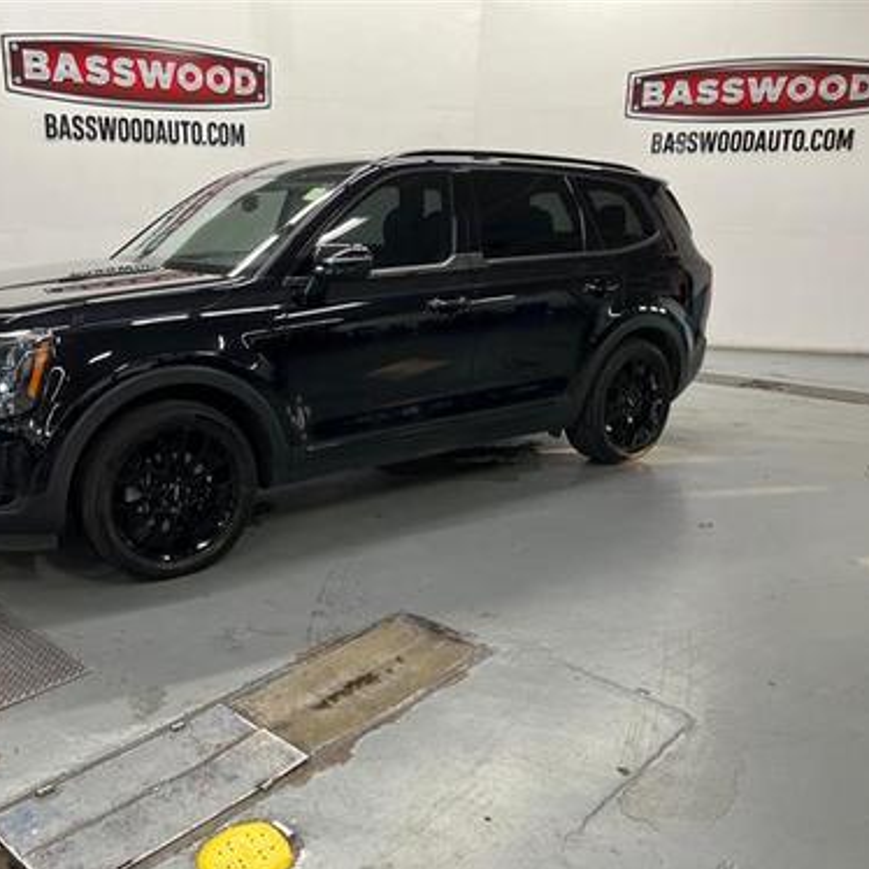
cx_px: 335
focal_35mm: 31
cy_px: 437
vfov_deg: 52.5
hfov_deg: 52.1
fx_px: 880
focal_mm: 5.7
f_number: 1.5
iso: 100
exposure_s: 1/60
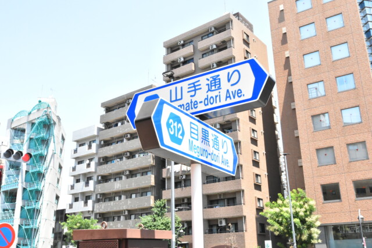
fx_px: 372
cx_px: 186
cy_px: 124
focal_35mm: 36
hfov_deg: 53.1
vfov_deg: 36.9
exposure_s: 1/1000
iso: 6400
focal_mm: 24
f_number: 16
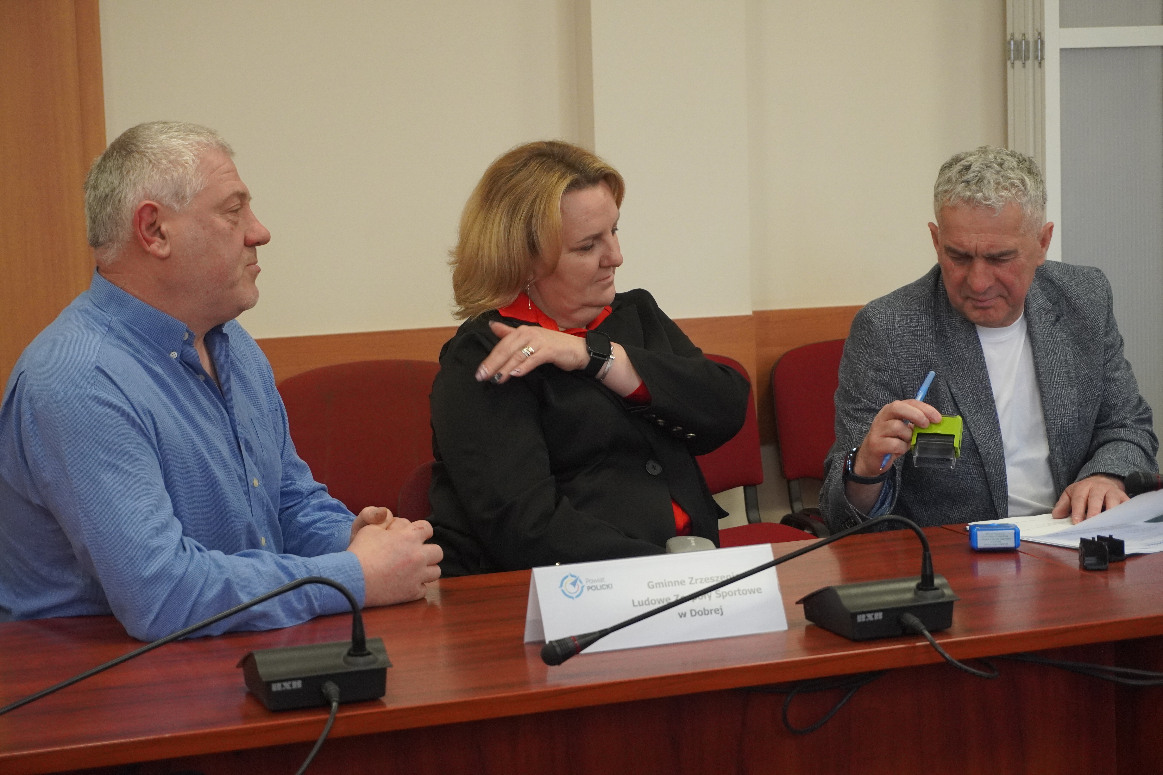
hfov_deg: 27.0
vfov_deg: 18.2
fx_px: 2423
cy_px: 388
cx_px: 582
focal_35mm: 75
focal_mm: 50
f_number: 5.6
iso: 2000
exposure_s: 1/160
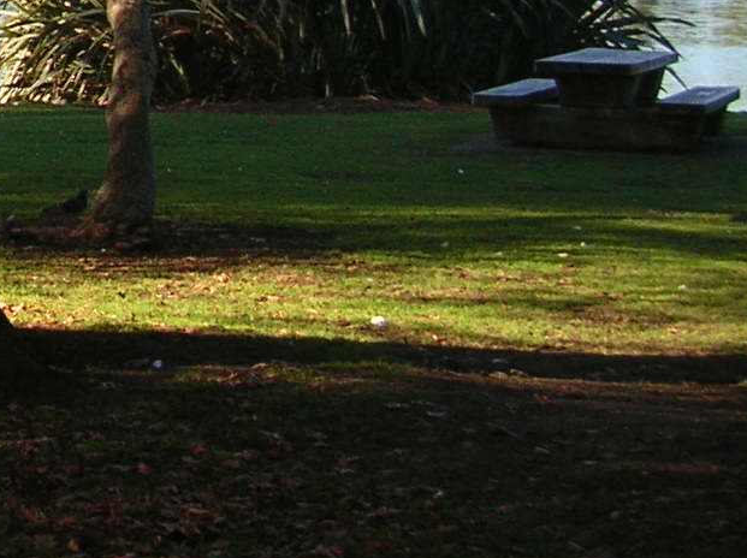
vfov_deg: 11.1
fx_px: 2780
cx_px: -599
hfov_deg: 13.7
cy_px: -204
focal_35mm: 129
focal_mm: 5.8
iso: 50
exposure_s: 1/318
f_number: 2.8
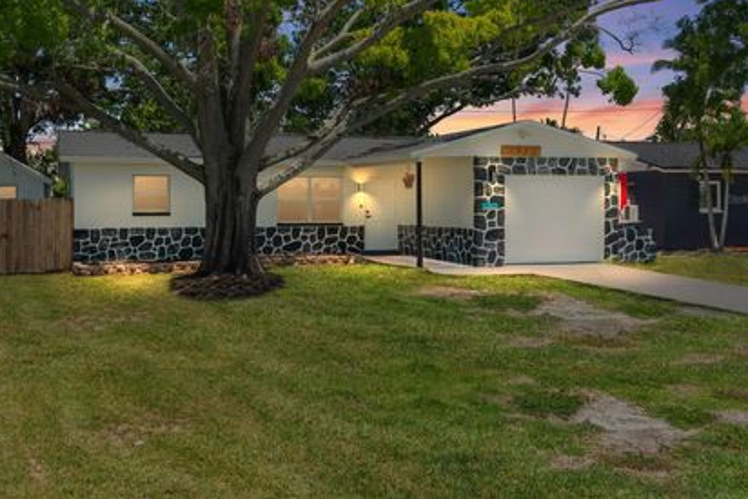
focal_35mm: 40
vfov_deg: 33.3
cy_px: 199
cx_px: 325
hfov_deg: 48.3
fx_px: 831
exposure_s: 1/125
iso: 250
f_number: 9
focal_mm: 33
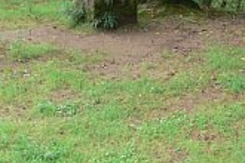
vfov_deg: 15.2
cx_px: 86
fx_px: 599
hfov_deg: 23.0
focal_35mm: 88
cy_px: -4
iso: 80
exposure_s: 1/50
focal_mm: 7.4
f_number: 4
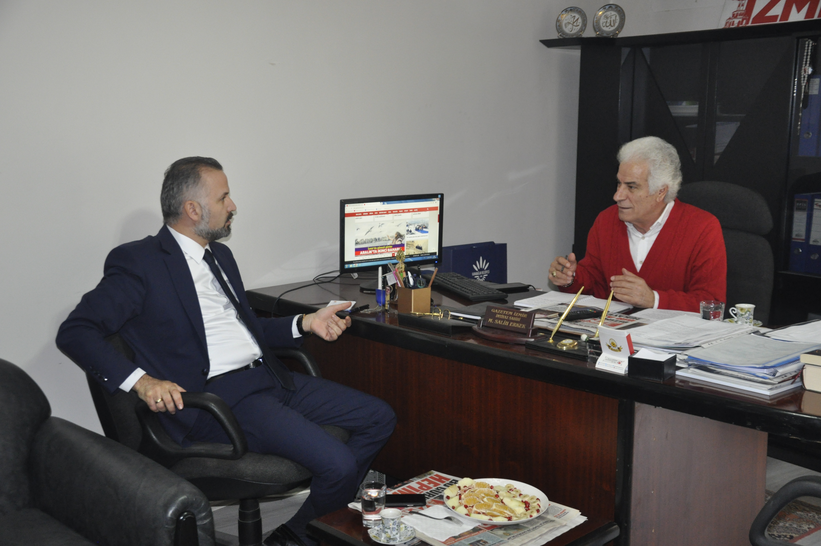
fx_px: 957
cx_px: 410
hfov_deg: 46.4
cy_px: 273
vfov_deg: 31.8
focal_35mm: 42
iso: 1250
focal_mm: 28
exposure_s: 1/125
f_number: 4
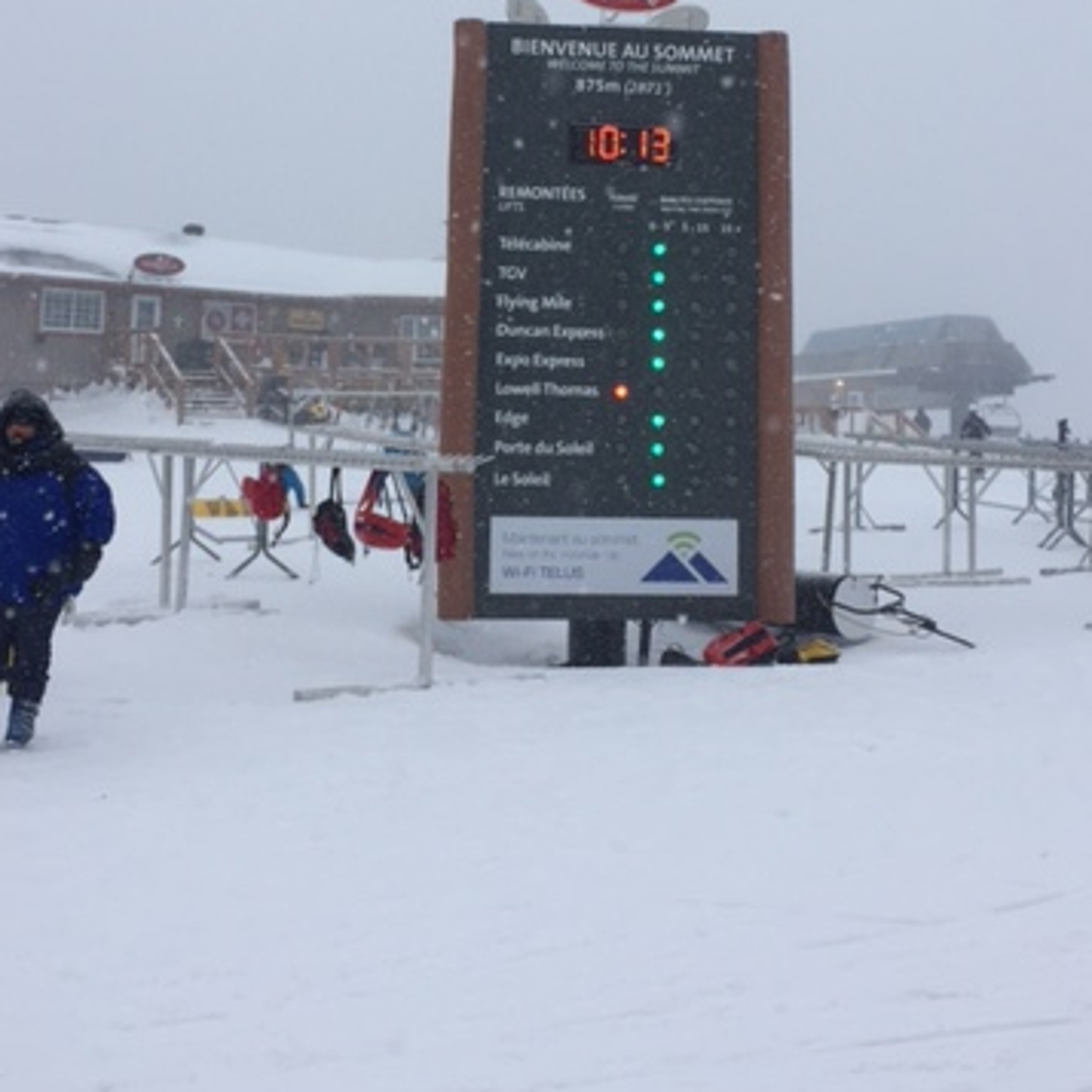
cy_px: 266
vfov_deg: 35.9
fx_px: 1642
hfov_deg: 36.8
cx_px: 529
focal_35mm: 46
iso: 32
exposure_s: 1/1883
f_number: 2.2
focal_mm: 4.15
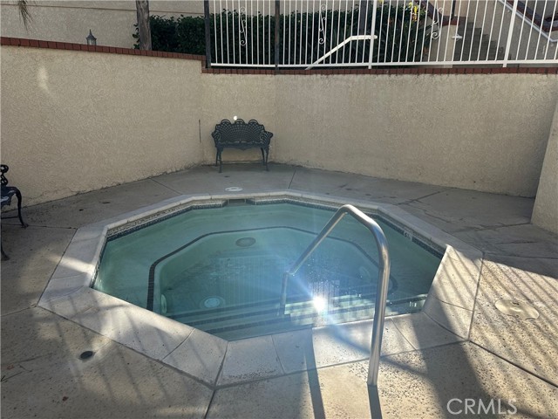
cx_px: 279
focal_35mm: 24
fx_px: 387
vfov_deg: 56.8
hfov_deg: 71.6
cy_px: 210
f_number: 1.78
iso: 80
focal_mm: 6.86
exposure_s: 1/2155
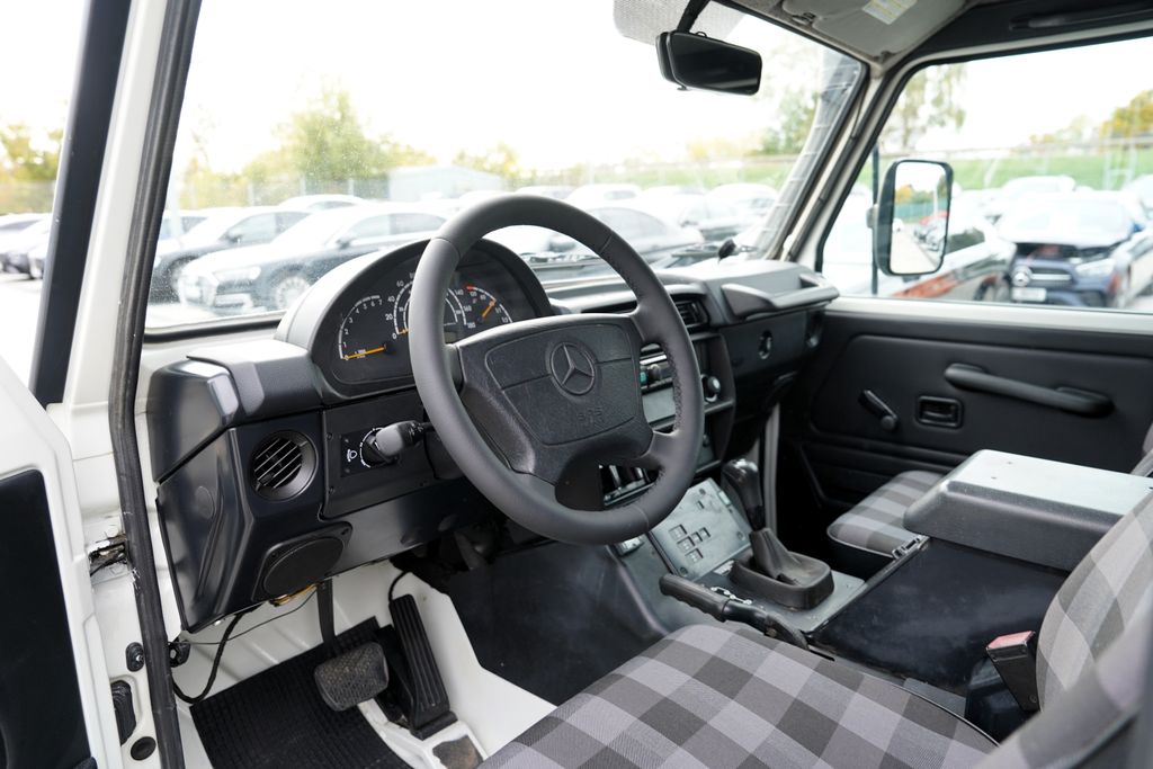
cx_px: 576
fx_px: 769
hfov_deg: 73.7
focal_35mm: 24
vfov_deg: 53.1
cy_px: 384
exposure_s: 1/60
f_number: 4
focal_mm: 24
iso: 320
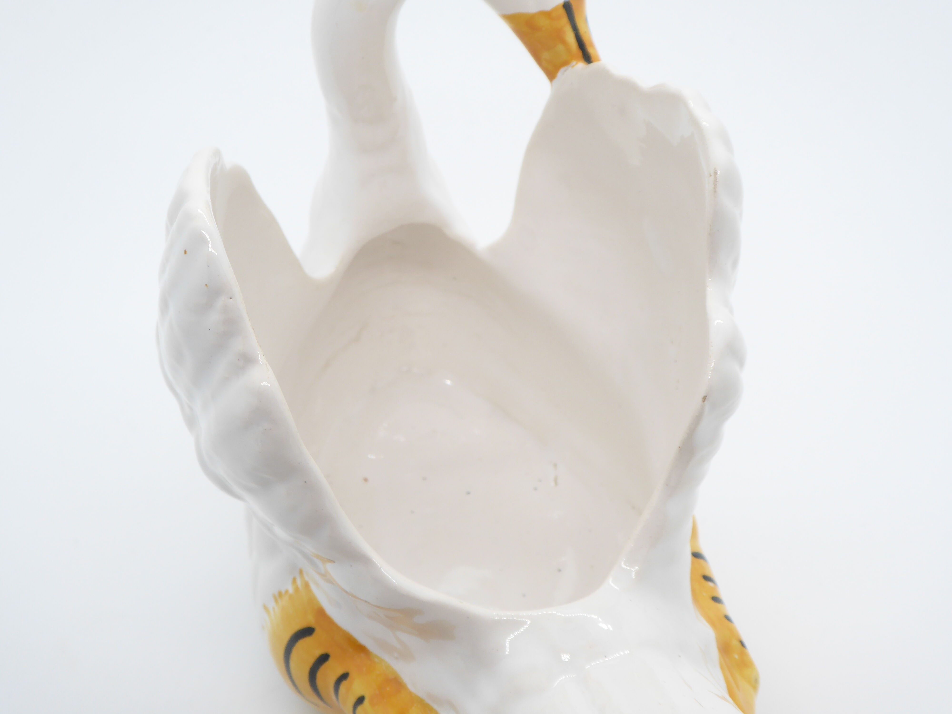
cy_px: 357
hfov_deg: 38.9
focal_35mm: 49
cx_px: 476
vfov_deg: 29.7
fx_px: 1348
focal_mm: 8.4
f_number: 4
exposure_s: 1/60
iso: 100
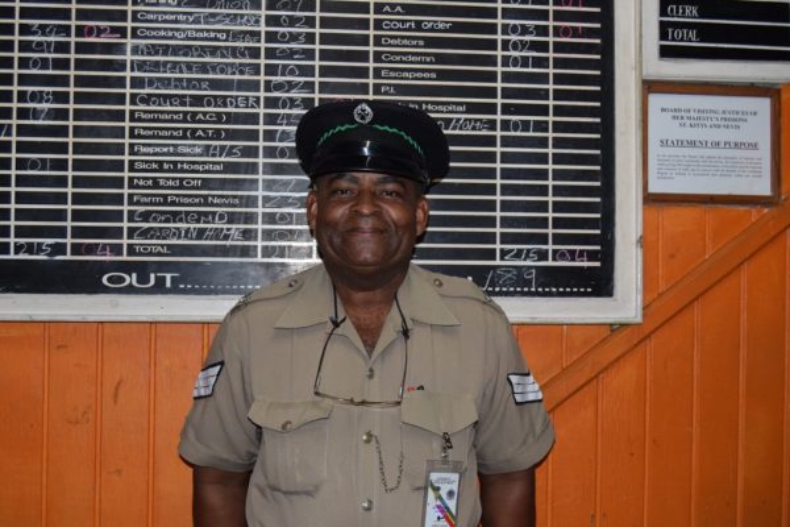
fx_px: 987
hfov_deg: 43.6
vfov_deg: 29.9
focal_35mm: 45
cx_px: 395
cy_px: 264
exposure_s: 1/200
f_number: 5.6
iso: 1600
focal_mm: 30
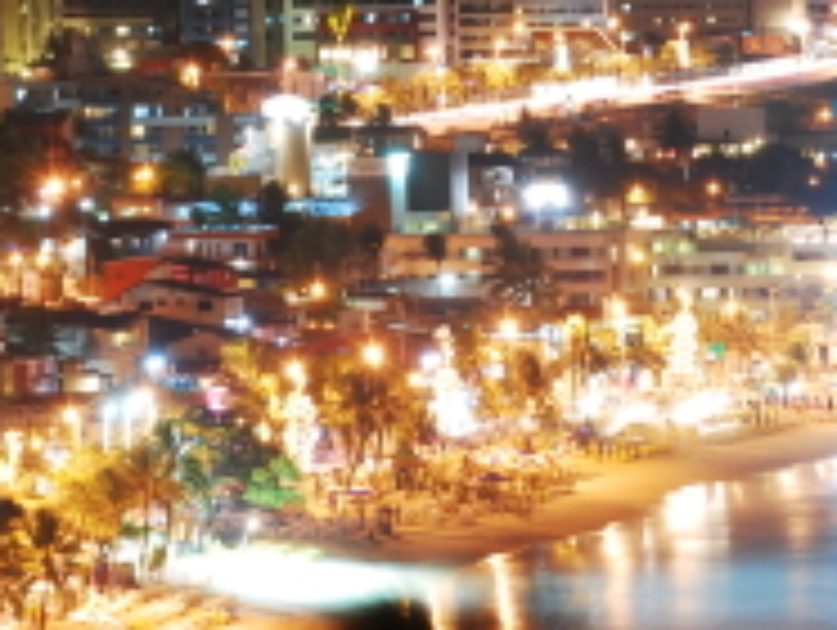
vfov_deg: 3.9
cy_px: 52
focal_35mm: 381
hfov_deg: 5.2
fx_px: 9224
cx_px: 428
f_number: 10
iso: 125
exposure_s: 30
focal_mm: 82
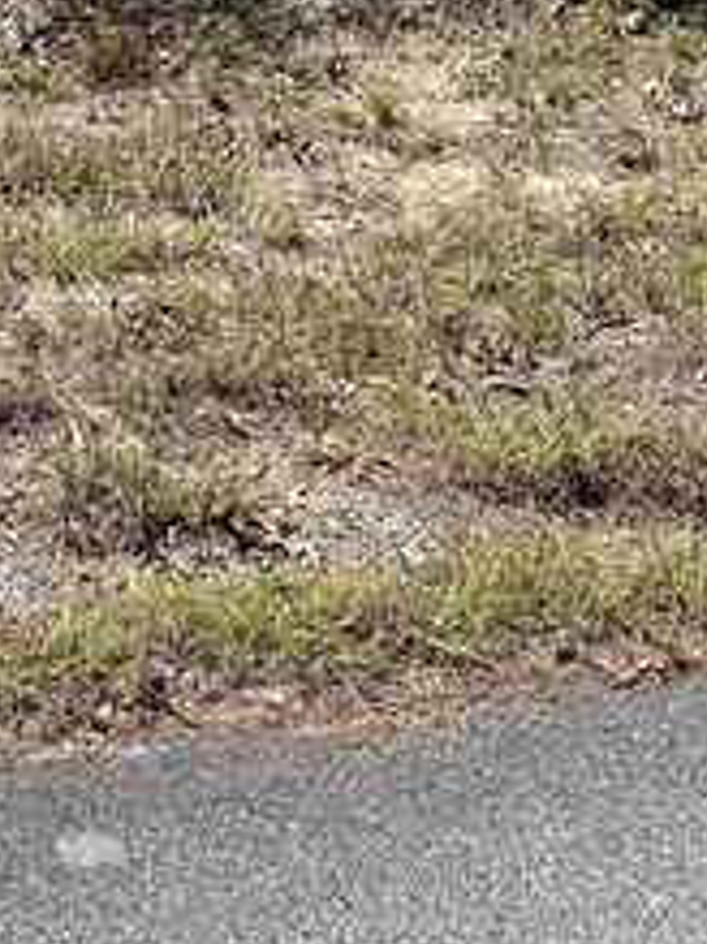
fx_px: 1990
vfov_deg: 24.3
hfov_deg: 18.9
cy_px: -183
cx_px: -181
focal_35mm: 73
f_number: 1.78
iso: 80
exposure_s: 1/2801
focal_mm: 6.76
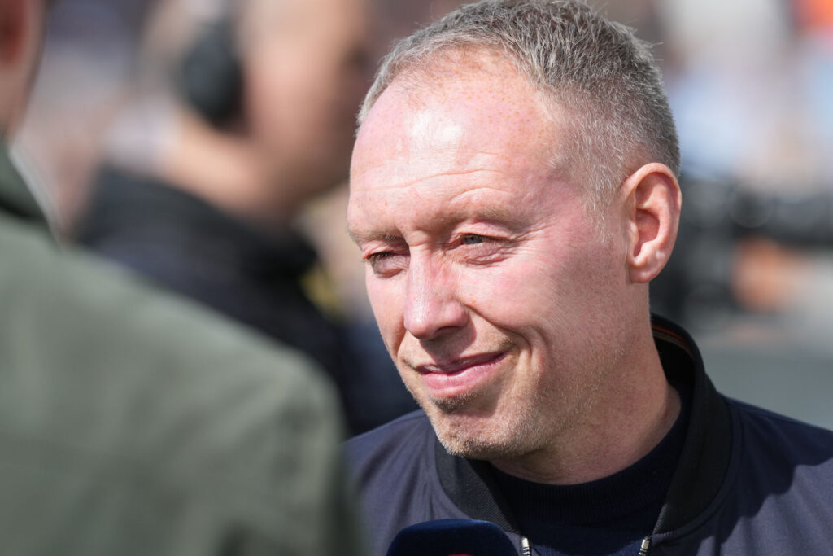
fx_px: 9256
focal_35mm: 400
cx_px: 416
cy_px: 278
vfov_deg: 3.4
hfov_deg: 5.2
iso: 800
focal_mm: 400
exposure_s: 1/2000
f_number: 5.6
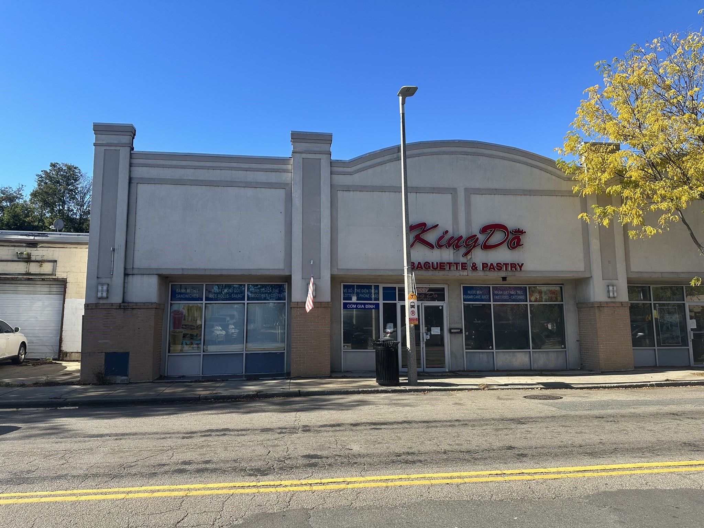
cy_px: 264
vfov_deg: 56.8
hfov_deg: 71.6
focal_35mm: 24
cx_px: 352
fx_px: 488
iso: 80
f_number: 1.78
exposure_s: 1/2299
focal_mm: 6.86
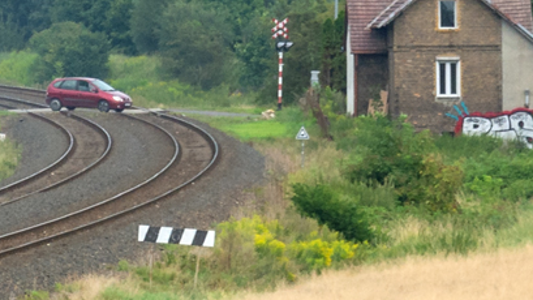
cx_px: -335
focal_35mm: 461
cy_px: 80
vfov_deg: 2.6
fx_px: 6516
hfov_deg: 4.6
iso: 200
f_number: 8
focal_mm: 75
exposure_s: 1/400
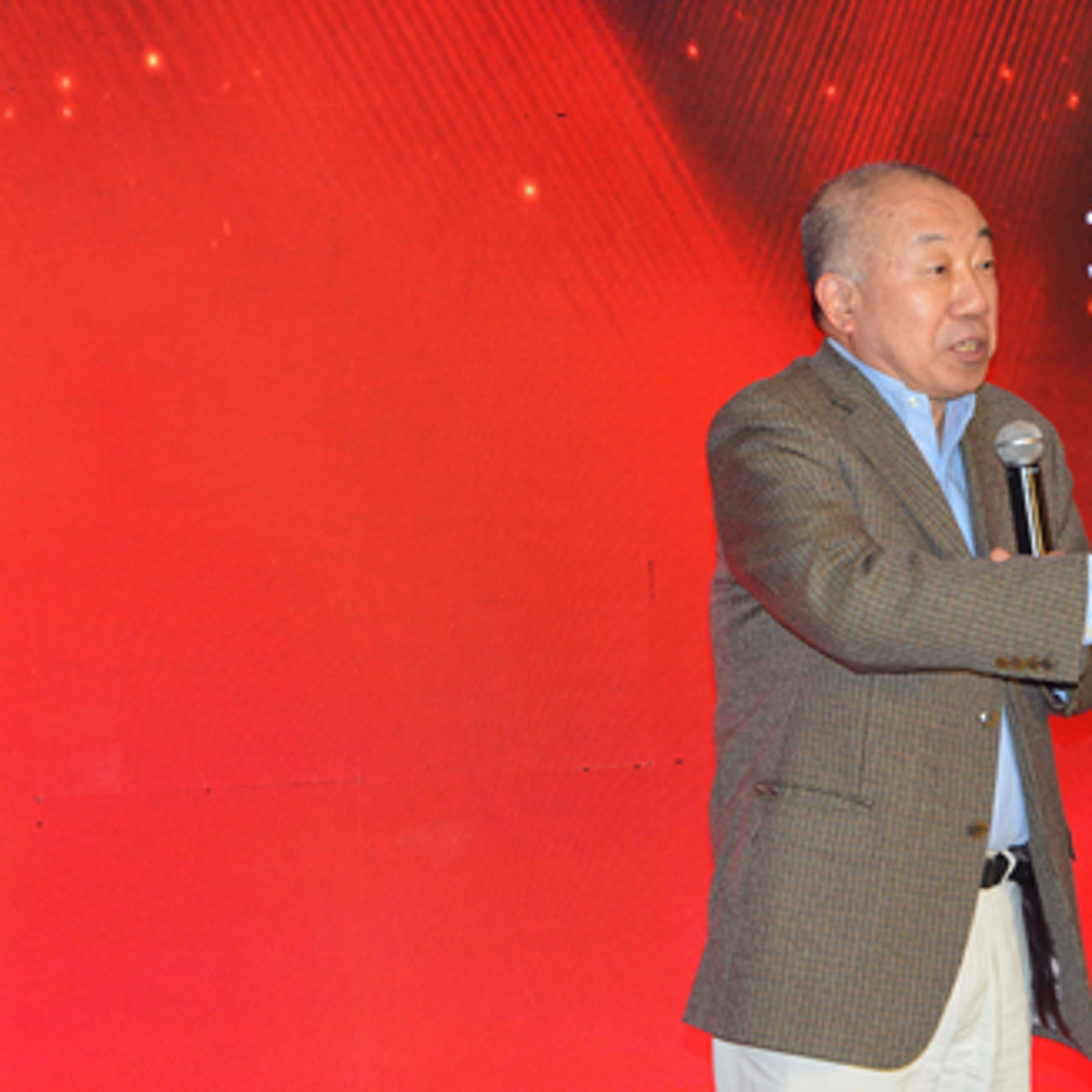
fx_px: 3605
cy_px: 549
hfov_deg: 17.2
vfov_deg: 17.2
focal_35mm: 101
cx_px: 708
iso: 1000
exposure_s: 1/60
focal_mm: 52
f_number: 5
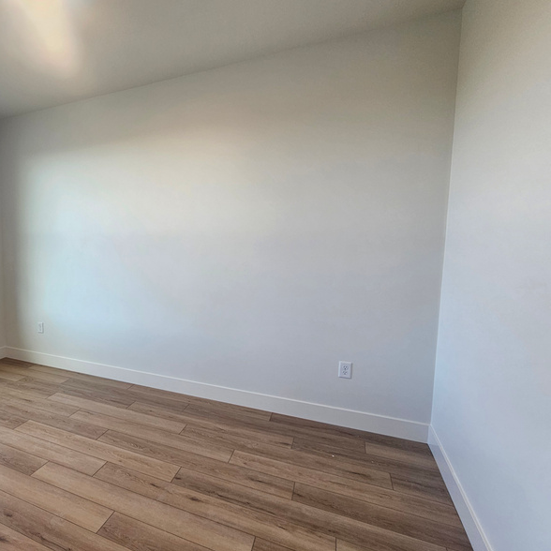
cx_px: 79
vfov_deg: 74.8
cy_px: 277
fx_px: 360
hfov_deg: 65.0
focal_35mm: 20
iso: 64
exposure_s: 1/60
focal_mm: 2.2
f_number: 2.2
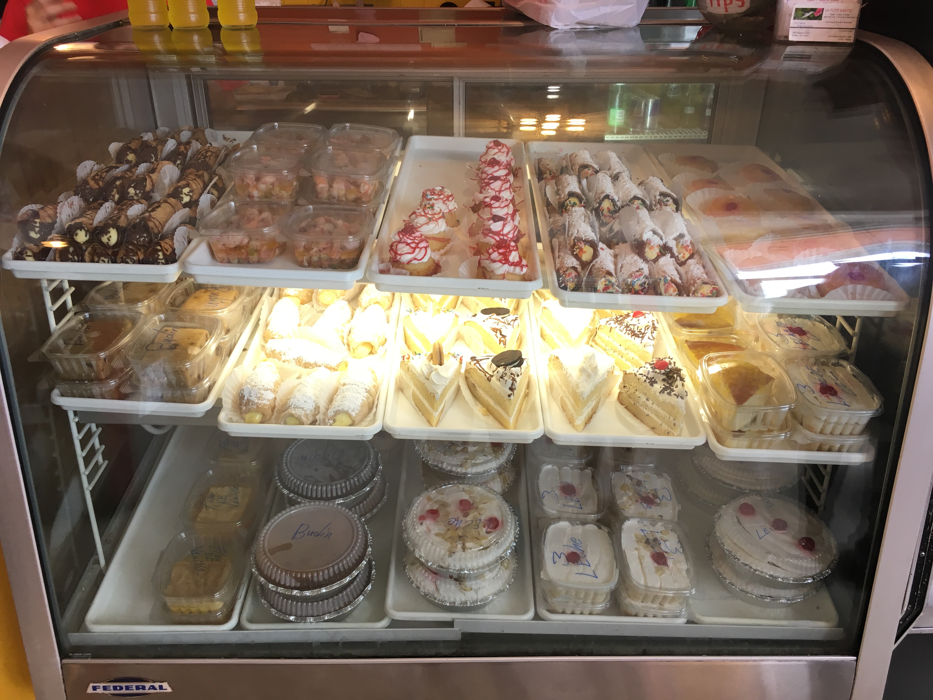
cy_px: 350
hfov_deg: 61.7
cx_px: 466
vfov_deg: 48.2
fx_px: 782
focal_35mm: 29
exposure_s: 1/40
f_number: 2.2
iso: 25
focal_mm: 4.15
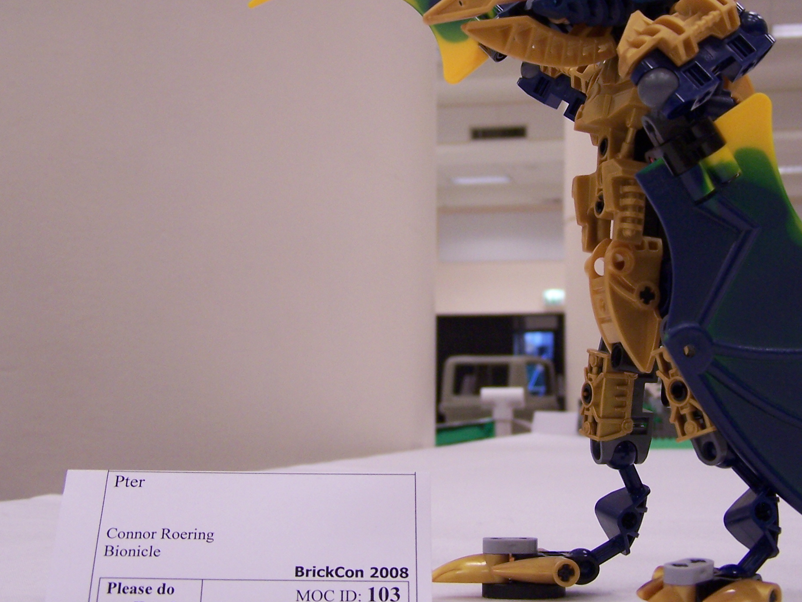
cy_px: 210
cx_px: 479
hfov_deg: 36.0
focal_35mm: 53
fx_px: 1228
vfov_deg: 27.4
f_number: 2.8
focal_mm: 6.3
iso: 140
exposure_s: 1/30
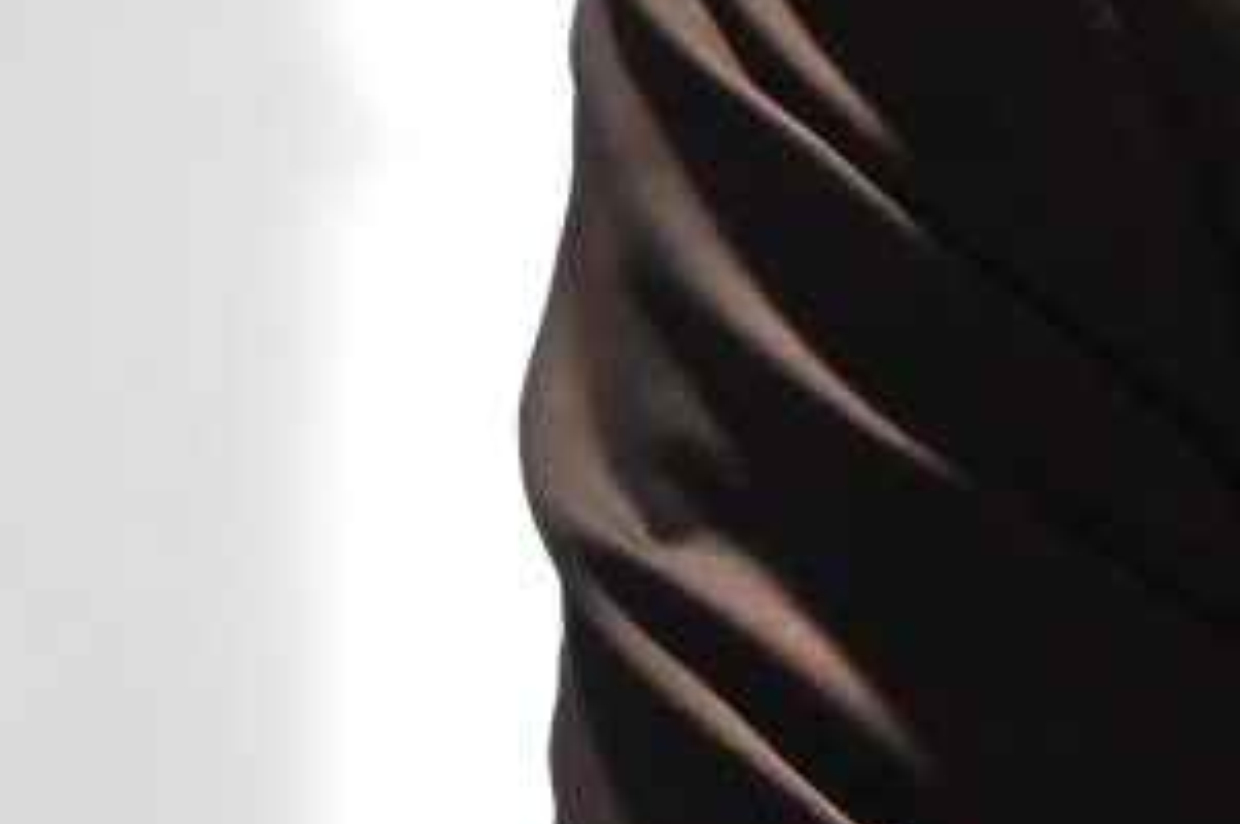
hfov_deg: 2.1
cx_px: 2735
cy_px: -1042
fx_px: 33374
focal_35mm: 970
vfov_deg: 1.4
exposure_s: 1/200
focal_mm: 180
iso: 320
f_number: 2.8
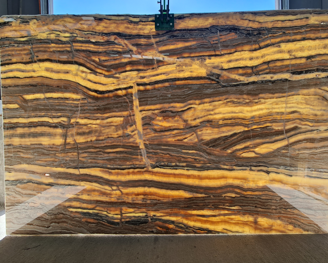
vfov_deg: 88.0
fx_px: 136
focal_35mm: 14
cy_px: 133
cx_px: 165
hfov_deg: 100.7
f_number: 2.2
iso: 64
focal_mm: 2.2
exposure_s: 1/530
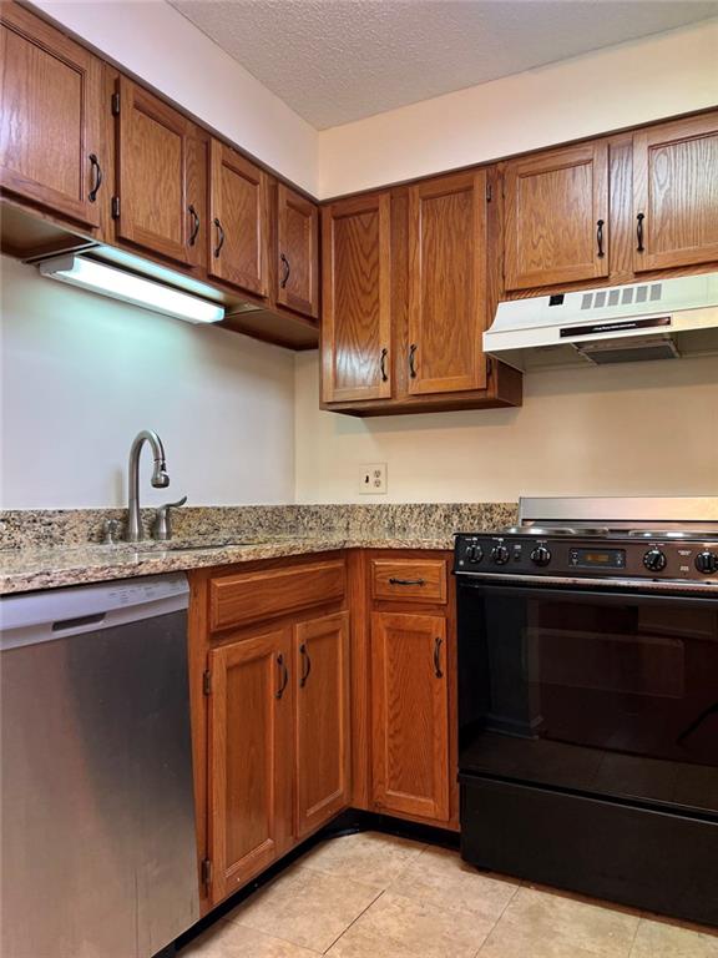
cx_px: 359
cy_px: 479
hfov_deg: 53.1
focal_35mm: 26
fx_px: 719
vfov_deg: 67.3
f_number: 1.5
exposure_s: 1/60
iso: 100
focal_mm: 5.7
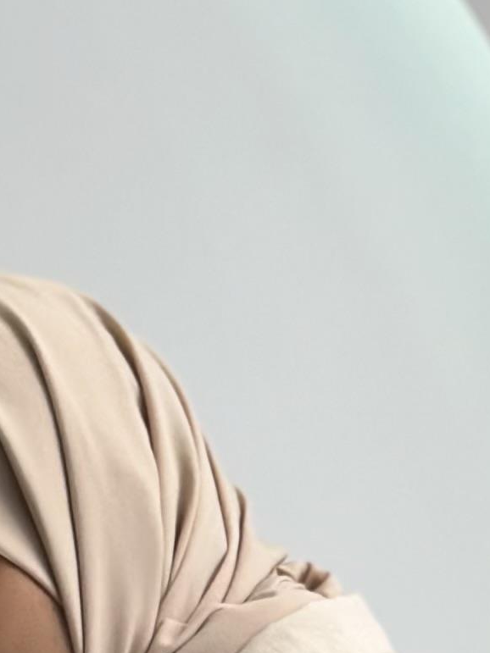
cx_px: 588
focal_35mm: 251
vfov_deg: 7.7
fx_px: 4739
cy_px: 1056
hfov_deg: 5.9
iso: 80
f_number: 1.78
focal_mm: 6.86
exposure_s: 1/267
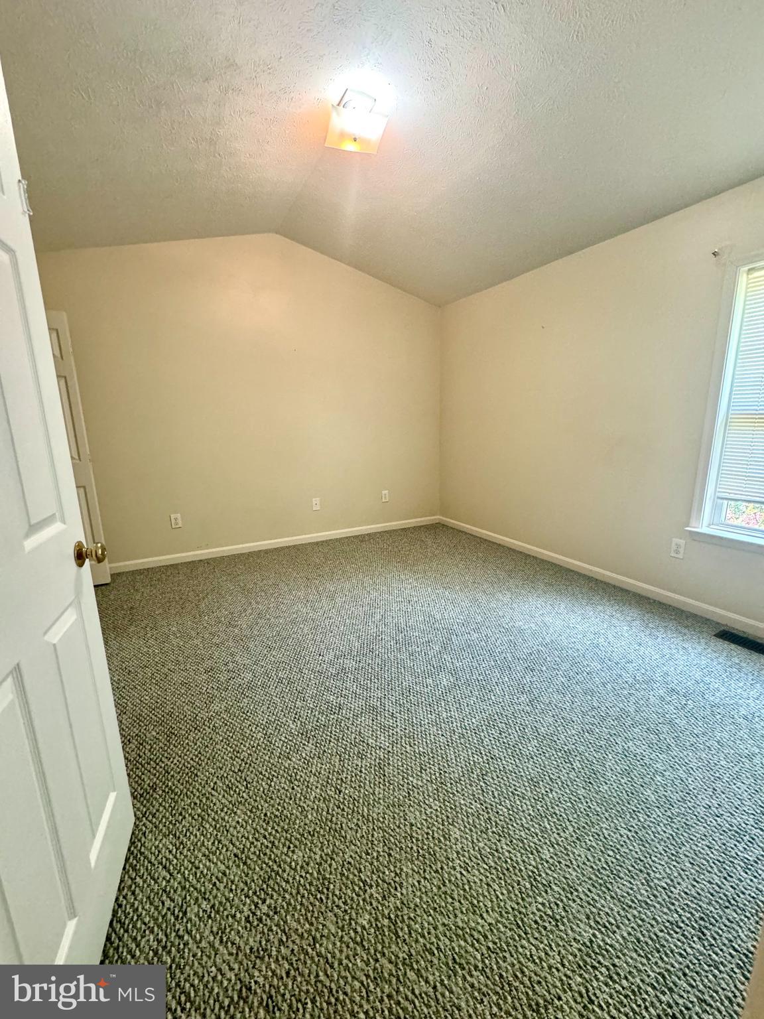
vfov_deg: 102.1
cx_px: 382
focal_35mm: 14
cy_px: 510
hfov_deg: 85.7
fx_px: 412
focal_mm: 2.22
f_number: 2.2
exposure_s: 1/60
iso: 400
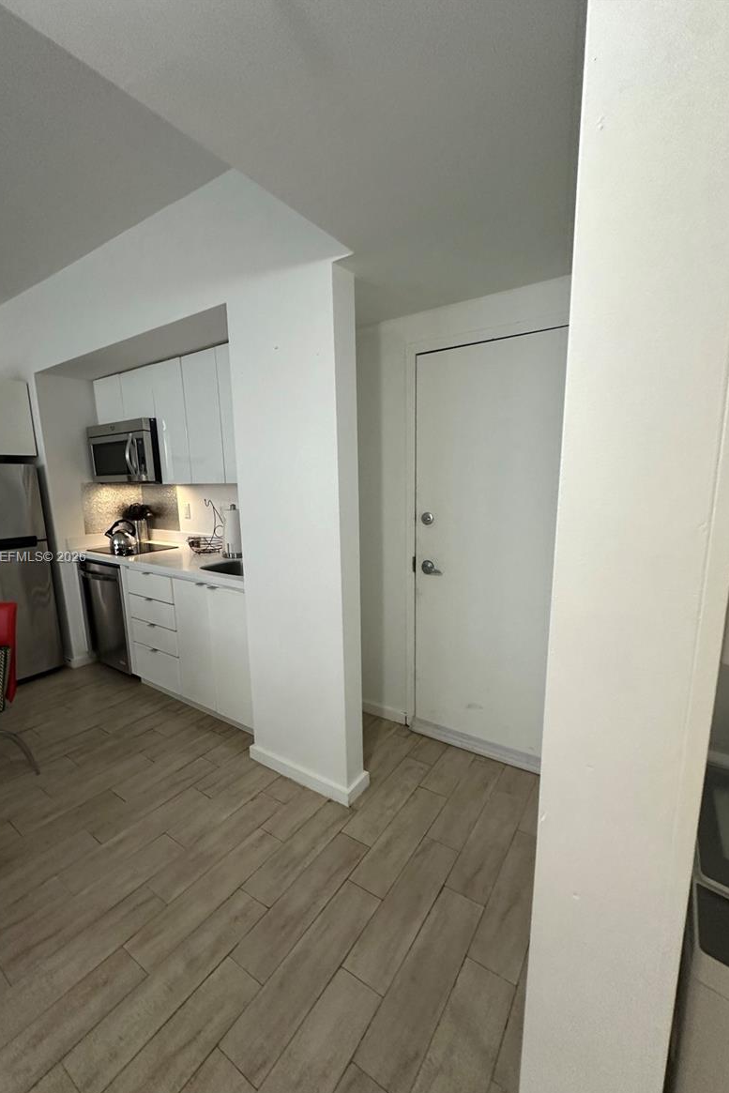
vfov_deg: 100.4
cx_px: 335
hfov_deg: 77.2
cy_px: 558
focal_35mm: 15
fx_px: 455
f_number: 2.2
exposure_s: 1/60
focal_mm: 2.22
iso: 200
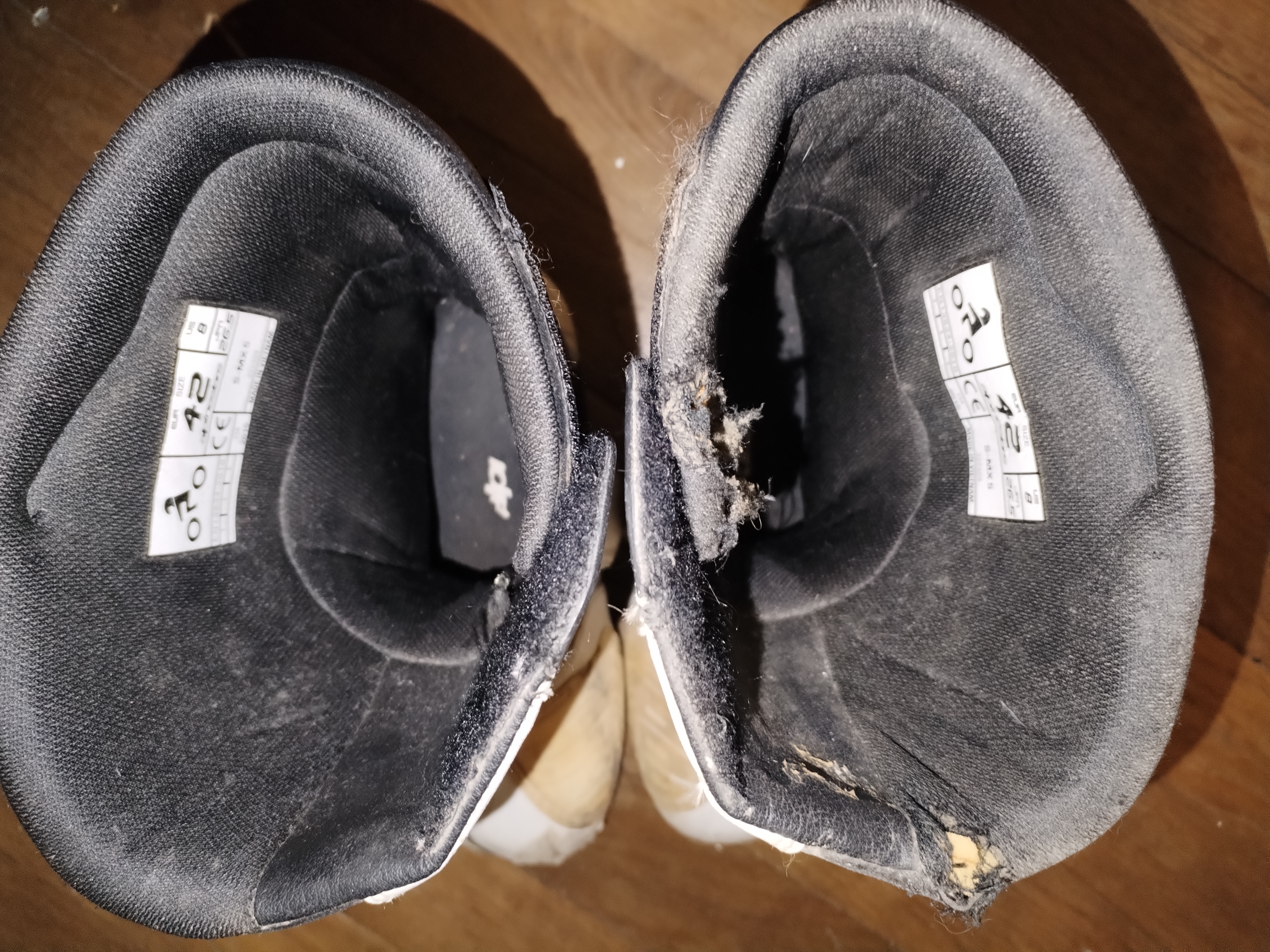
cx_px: 635
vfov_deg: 53.1
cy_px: 476
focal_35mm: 26
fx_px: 954
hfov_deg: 67.3
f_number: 1.8
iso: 731
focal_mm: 4.75
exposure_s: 1/25
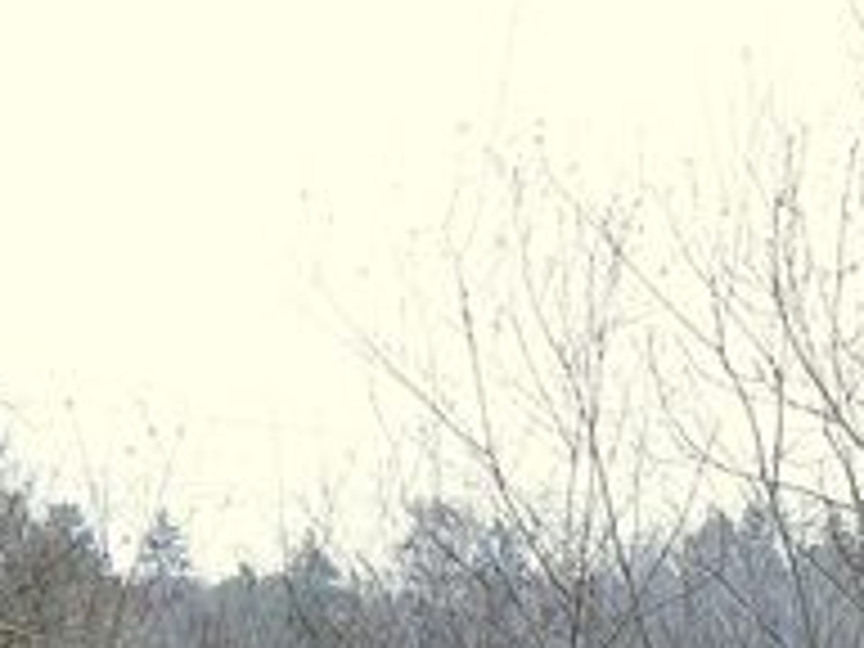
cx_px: 1125
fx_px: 8312
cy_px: 963
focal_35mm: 333
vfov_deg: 4.4
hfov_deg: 5.9
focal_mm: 14.3
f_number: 3.5
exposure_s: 1/60
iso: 180
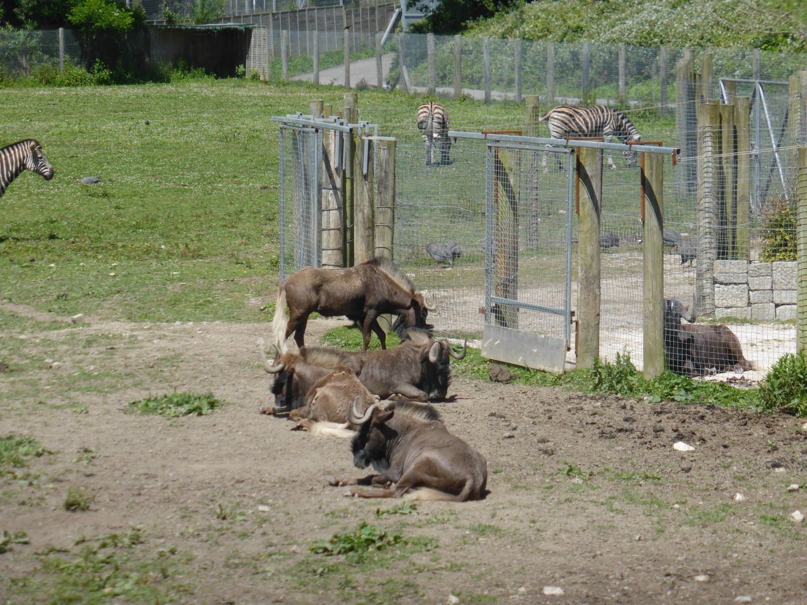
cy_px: 302
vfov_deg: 9.6
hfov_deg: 12.8
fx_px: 3590
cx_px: 404
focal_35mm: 154
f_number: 5.4
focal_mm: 27.6
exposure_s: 1/500
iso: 100
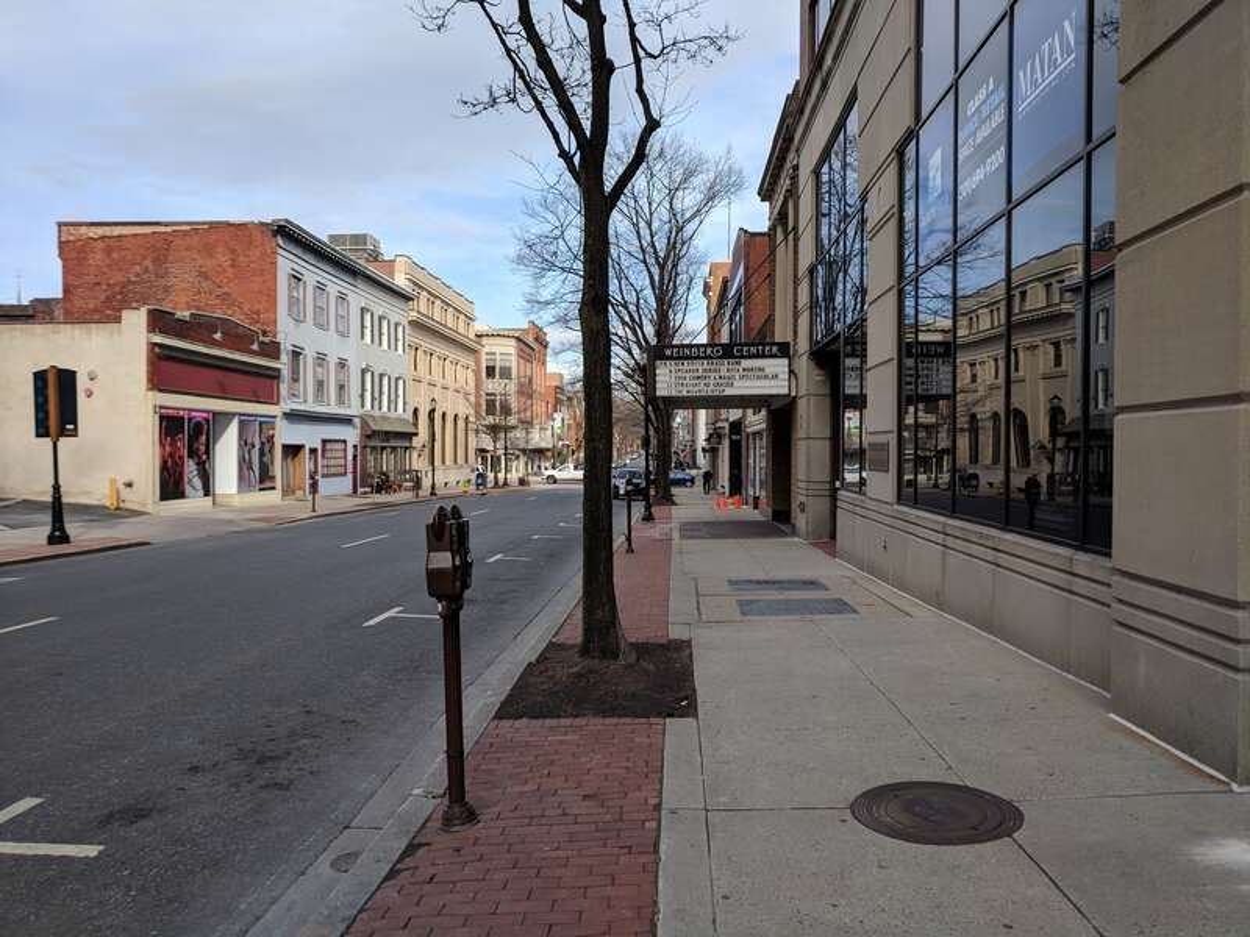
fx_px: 939
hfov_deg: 67.3
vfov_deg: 53.1
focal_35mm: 26
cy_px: 468
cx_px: 625
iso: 50
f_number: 2
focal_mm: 4.67
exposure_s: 1/1022
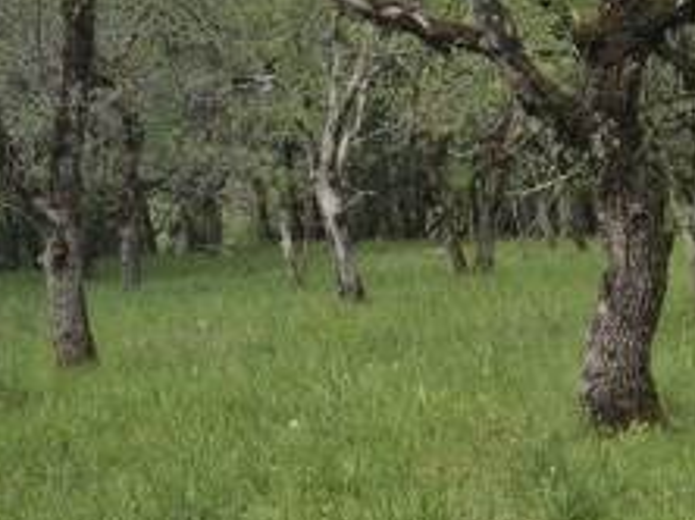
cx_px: 523
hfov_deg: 23.3
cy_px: 429
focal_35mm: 83
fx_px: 1665
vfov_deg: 17.6
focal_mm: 5.4
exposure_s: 1/812
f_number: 1.8
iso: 25
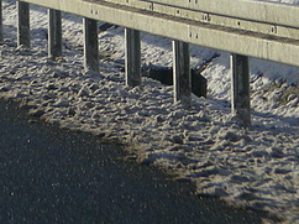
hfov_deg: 4.2
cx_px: -119
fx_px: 4073
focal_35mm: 472
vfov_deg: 3.1
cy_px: -238
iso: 50
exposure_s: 1/234
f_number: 5.9
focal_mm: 18.9
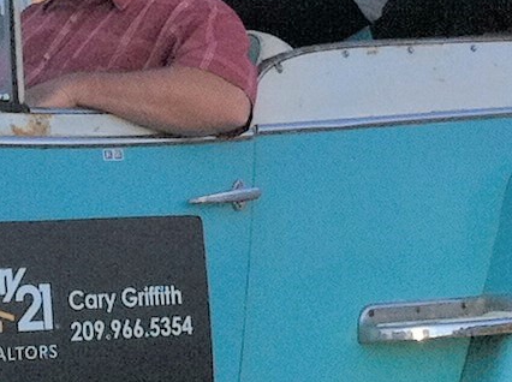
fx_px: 3145
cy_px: 18
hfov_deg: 9.2
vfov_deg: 6.9
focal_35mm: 213
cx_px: -26
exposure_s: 1/591
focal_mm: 3.85
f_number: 2.8
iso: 80
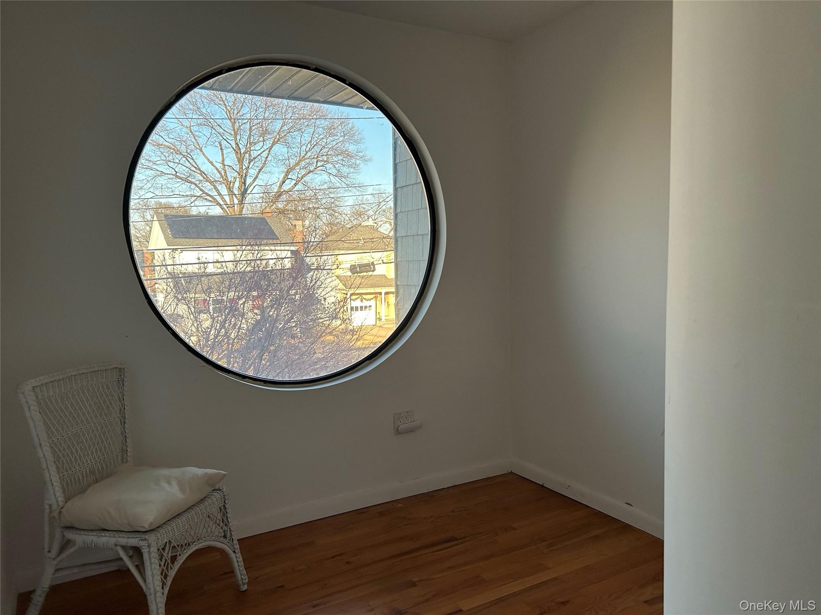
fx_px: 617
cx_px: 410
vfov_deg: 53.1
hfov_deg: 67.3
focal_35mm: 26
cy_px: 308
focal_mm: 5.7
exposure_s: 1/121
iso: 125
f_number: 1.5
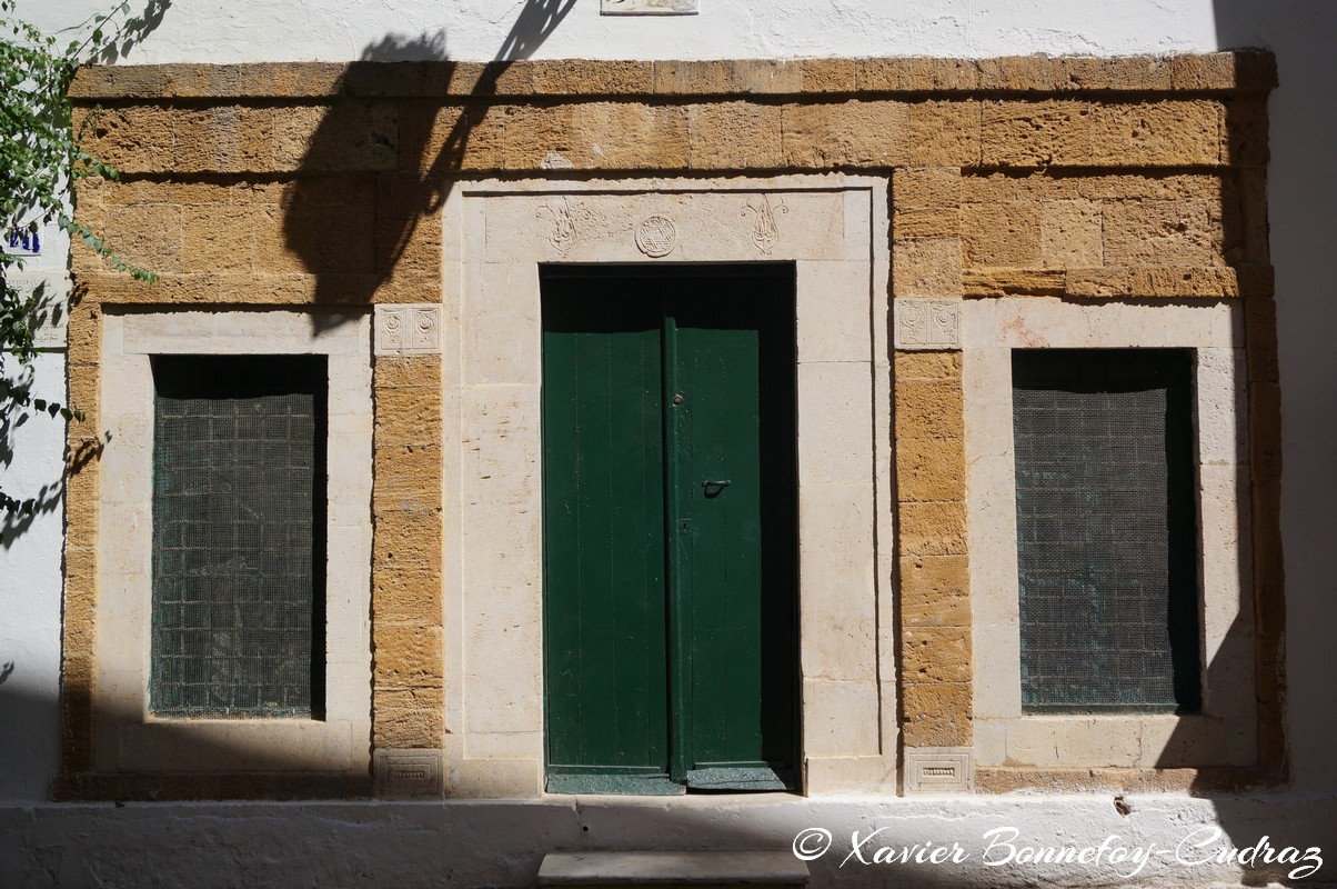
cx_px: 668
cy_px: 444
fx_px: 1113
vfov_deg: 43.5
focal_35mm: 30
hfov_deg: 62.0
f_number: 4.5
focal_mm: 20
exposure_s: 1/1000
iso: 100
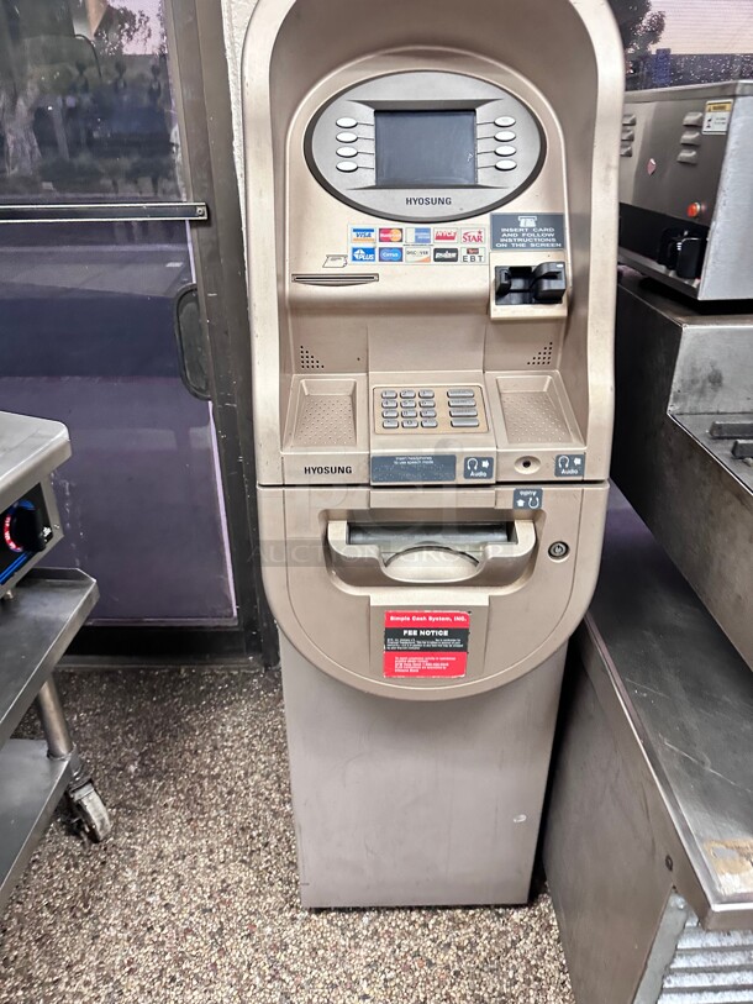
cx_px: 376
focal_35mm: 24
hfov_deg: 56.8
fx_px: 696
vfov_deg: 71.6
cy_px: 502
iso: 400
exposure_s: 1/60
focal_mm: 6.86
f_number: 1.78
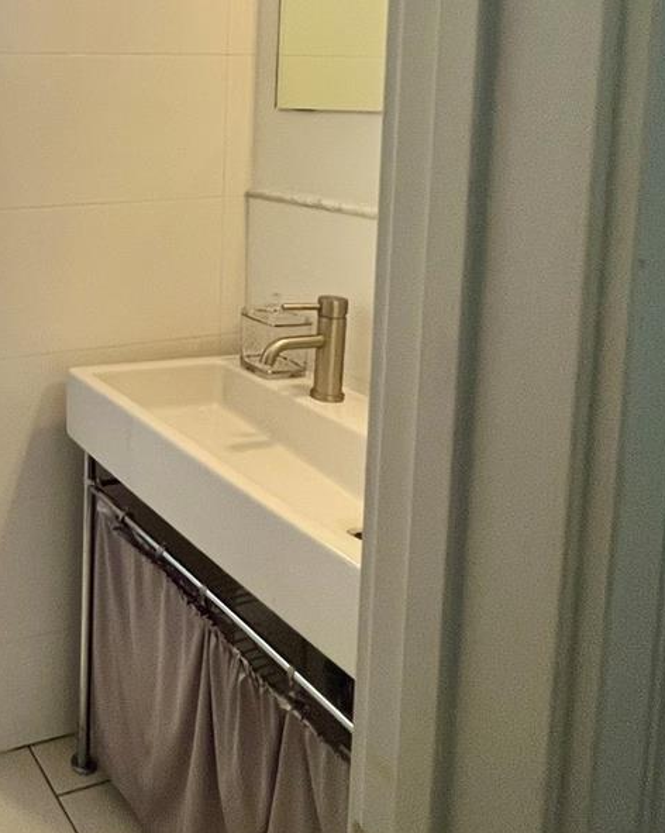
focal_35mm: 33
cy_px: 192
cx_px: -49
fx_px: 813
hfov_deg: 37.8
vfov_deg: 51.5
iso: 250
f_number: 1.8
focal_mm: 1.57
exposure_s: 1/120
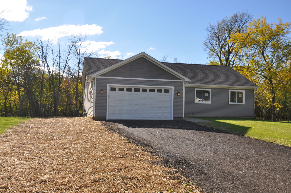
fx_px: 291
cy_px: 96
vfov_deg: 36.8
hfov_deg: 53.2
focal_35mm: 36
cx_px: 146
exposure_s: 1/320
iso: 200
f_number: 9
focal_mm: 24
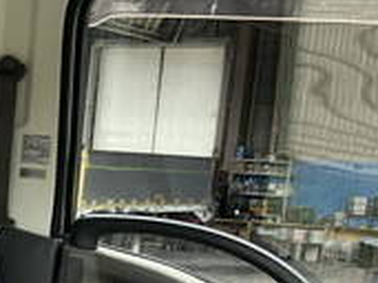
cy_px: 418
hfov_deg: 17.3
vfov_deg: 13.3
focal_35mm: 105
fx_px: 1146
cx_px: -153
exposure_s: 1/121
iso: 50
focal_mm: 3.99
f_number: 1.8
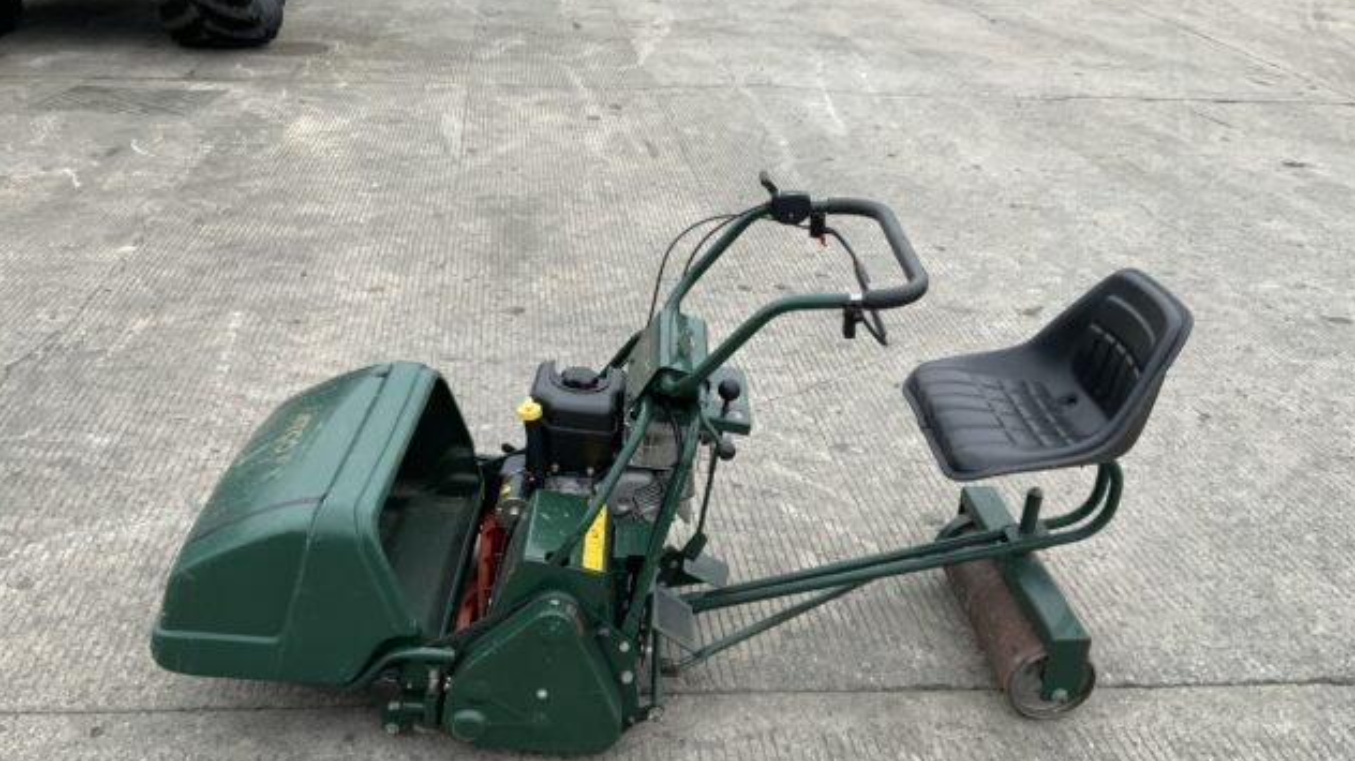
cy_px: 431
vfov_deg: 36.6
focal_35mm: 32
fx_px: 1149
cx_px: 680
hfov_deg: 61.0
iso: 16
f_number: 1.8
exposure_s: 1/256
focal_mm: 3
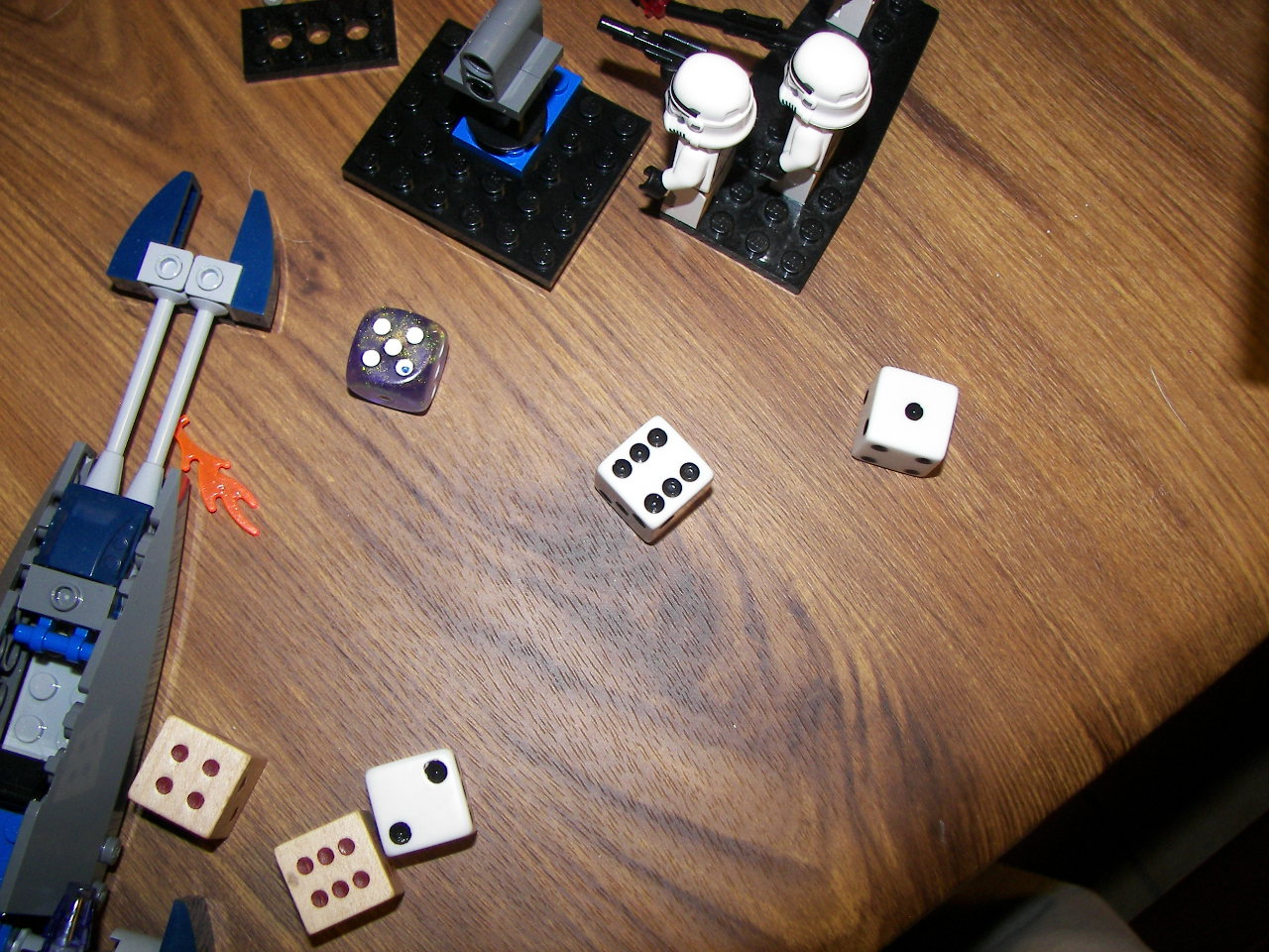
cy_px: 476
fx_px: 1320
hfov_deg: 51.4
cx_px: 634
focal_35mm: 36
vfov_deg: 39.7
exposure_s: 1/30
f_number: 2.8
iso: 100
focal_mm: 6
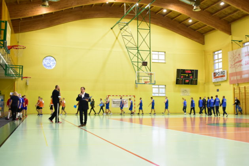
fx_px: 280
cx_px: 124
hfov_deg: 47.9
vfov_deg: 33.0
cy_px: 83
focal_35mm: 40
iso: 2000
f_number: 4
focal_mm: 27
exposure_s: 1/80
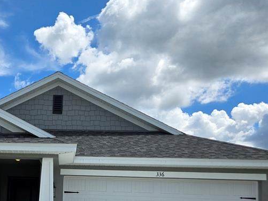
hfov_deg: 38.3
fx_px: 364
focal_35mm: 47
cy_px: 186
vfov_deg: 29.4
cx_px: 39
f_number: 1.8
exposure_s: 1/2551
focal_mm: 5.4
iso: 25
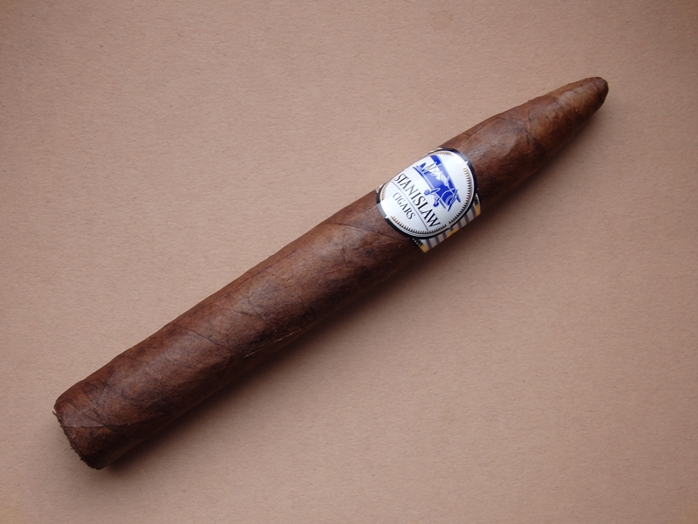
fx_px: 988
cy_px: 262
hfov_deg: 38.9
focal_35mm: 49
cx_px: 349
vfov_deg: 29.7
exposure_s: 1/10
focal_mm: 8.9
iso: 125
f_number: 4
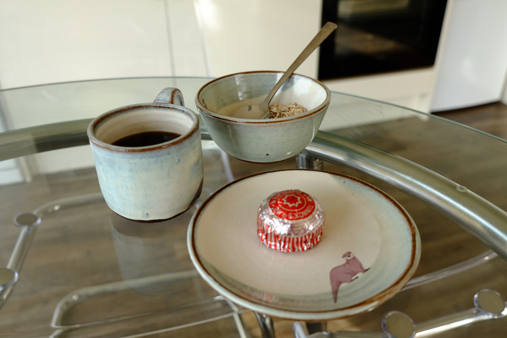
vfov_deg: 42.3
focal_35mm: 31
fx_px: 437
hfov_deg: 60.3
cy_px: 169
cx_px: 254
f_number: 3.2
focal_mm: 20.5
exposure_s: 1/500
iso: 640
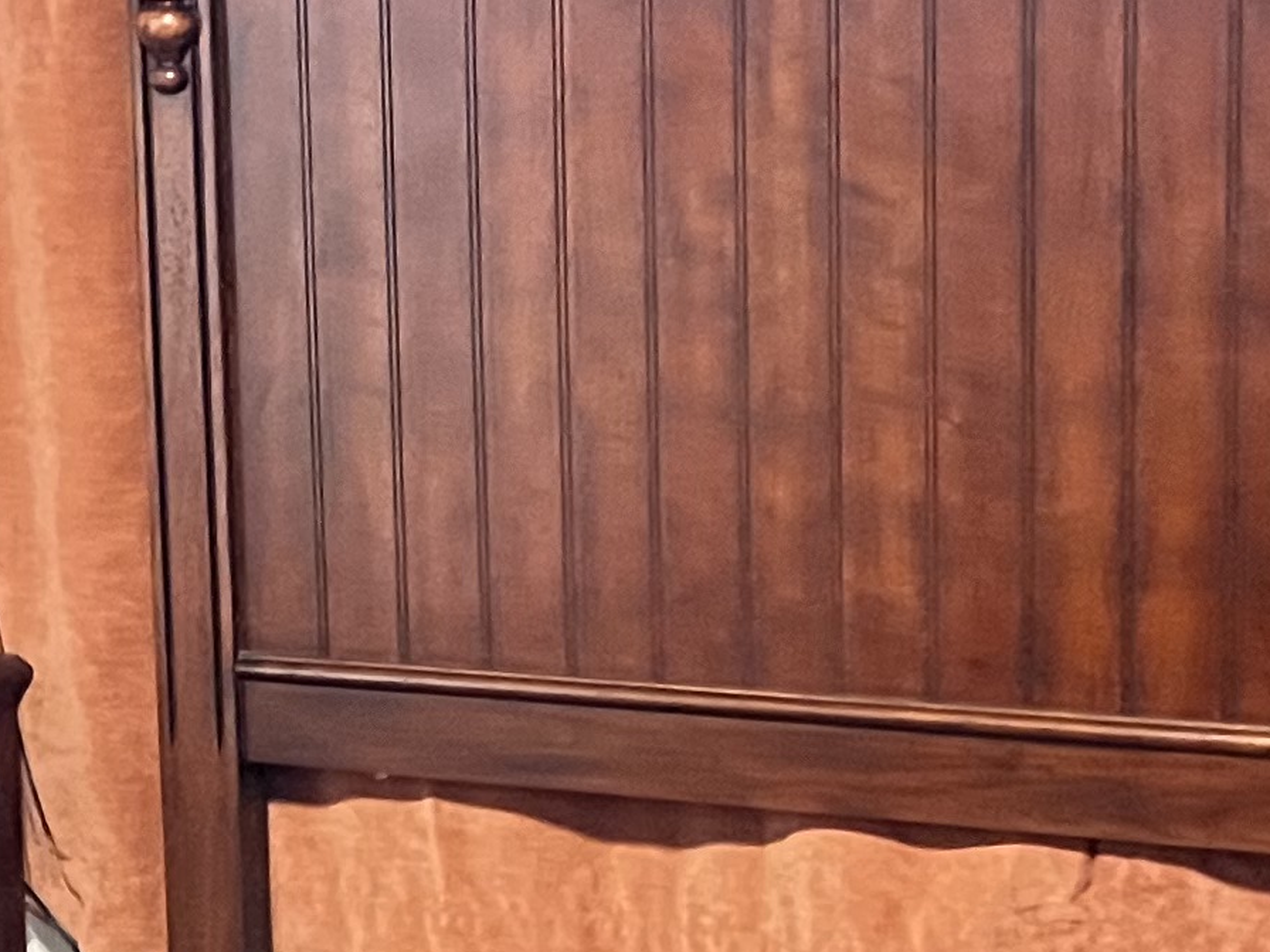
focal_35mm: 117
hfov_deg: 16.4
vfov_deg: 12.6
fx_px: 4293
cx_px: -85
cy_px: 620
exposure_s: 1/30
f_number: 1.5
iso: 1000
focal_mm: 5.7
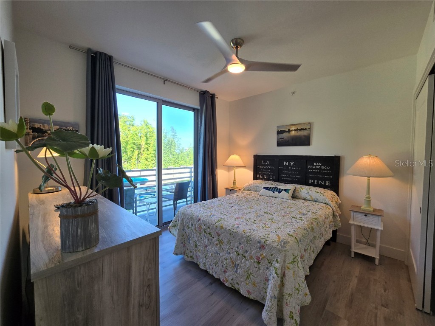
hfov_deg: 106.2
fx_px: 163
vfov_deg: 89.9
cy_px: 163
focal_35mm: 13
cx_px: 218
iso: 80
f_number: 2.2
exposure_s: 1/120
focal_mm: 2.2
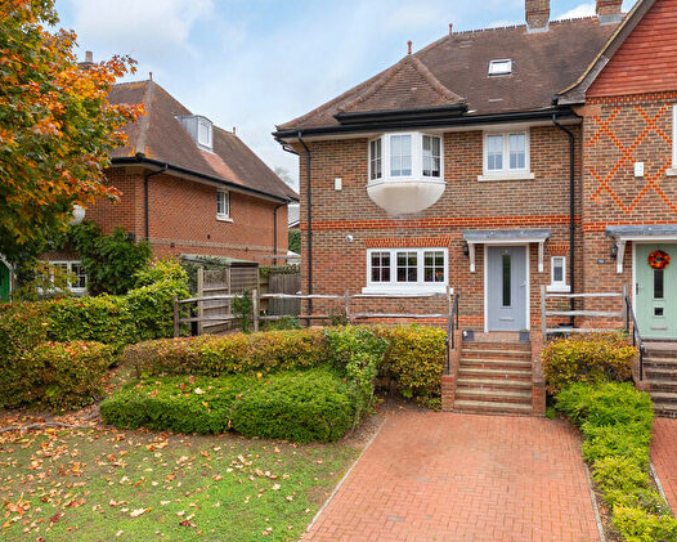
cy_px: 248
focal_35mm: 20
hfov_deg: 80.4
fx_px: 401
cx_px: 342
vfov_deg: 68.0
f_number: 7.1
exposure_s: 1/320
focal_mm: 16
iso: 1250
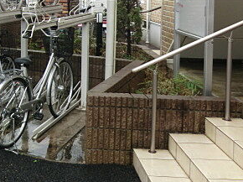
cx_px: -8
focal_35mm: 53
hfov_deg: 32.8
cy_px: -5
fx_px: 372
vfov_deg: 25.9
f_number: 3.2
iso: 80
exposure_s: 1/60
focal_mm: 4.3
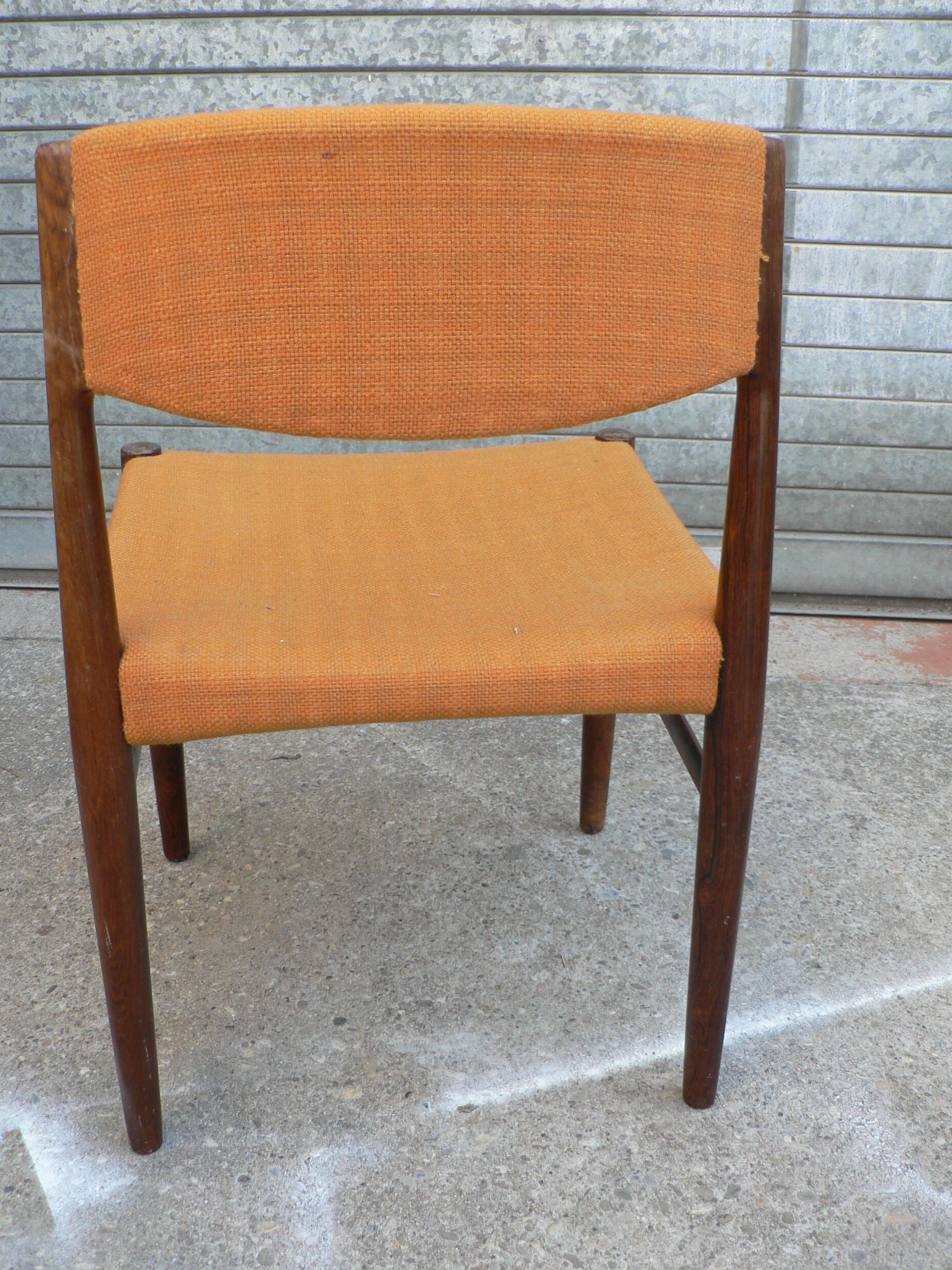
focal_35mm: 37
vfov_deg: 50.1
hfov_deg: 38.7
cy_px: 622
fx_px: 1357
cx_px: 470
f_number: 2.8
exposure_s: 1/125
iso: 80
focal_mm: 6
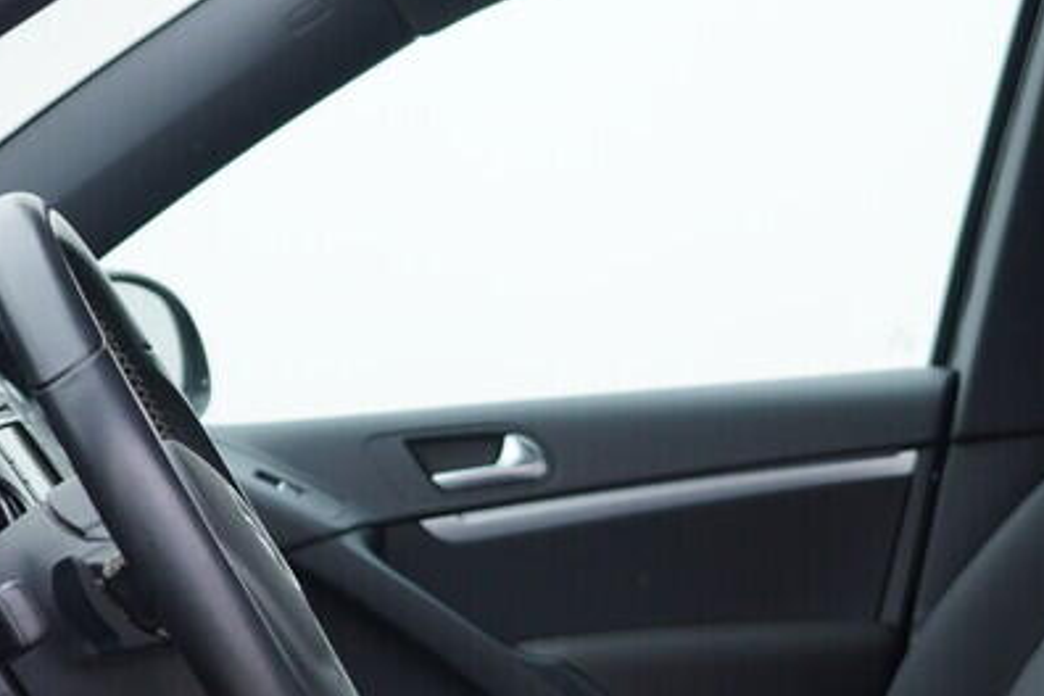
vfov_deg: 14.6
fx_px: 2697
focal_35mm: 93
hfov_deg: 21.9
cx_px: 525
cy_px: 542
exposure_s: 1/50
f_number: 3.2
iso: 125
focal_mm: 24
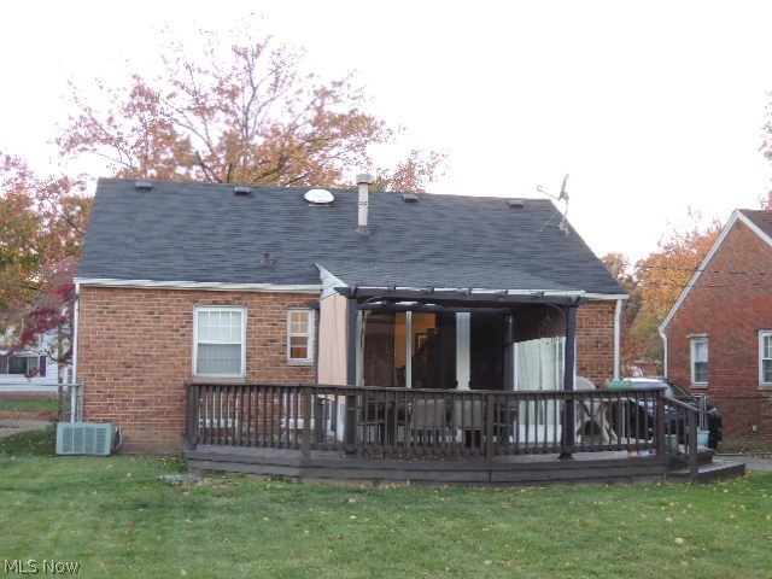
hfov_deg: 40.4
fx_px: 1048
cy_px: 290
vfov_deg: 30.9
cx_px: 386
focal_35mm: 47
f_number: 3.5
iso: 400
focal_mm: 8.3
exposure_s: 1/50
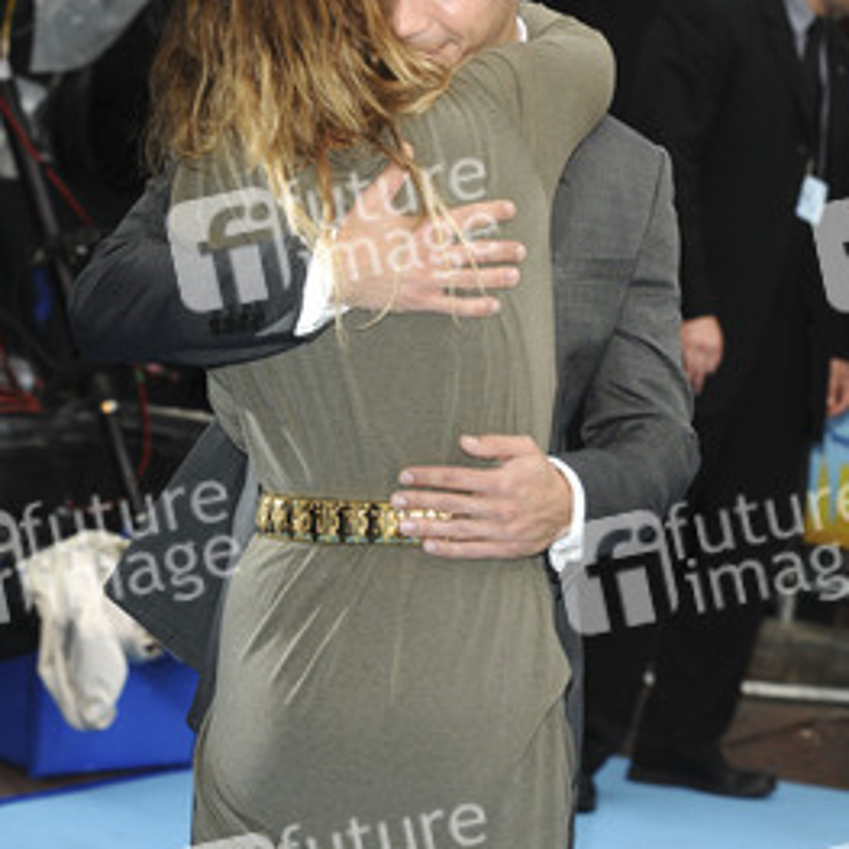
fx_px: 4301
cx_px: 426
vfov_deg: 11.3
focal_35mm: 155
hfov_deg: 11.3
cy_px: 397
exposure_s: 1/250
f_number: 5.6
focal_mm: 80
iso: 400
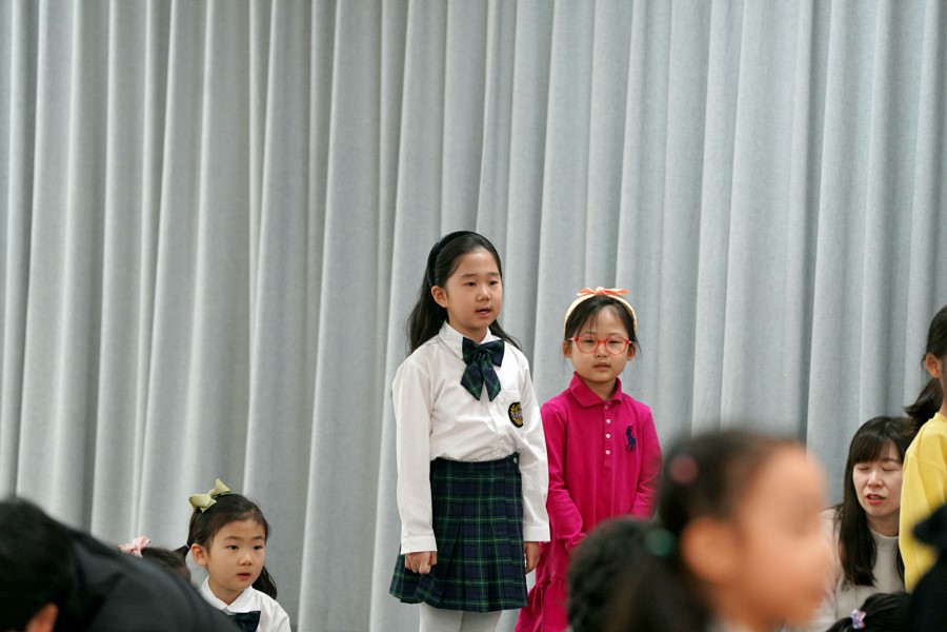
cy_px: 316
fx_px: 5261
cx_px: 474
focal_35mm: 200
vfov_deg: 6.9
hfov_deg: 10.3
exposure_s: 1/250
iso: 2500
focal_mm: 200
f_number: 4
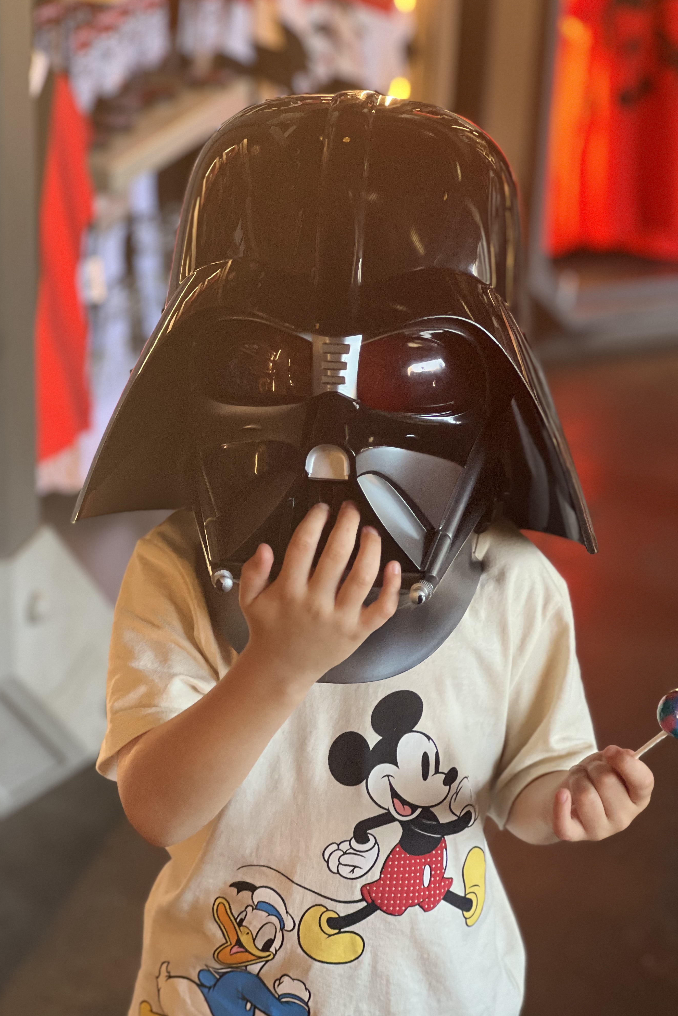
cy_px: 503
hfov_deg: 16.9
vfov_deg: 25.1
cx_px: 317
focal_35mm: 81
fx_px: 2288
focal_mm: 9
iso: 250
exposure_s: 1/66
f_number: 2.8
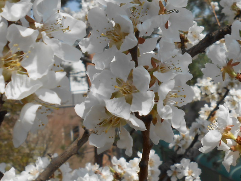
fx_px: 425
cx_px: 156
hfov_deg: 31.5
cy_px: 11
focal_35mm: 61
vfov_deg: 23.3
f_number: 3.5
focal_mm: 4.6
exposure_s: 1/1250
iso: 80
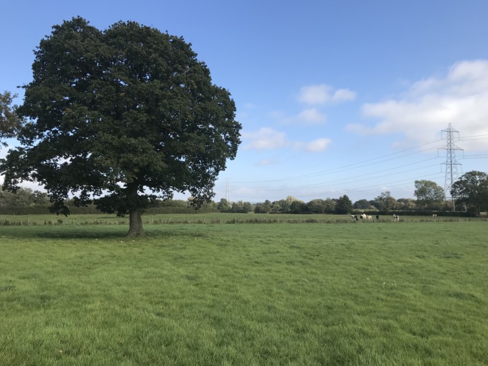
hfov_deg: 61.6
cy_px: 182
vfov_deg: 48.2
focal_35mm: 29
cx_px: 252
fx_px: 409
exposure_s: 1/1451
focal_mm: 3.99
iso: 20
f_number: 1.8
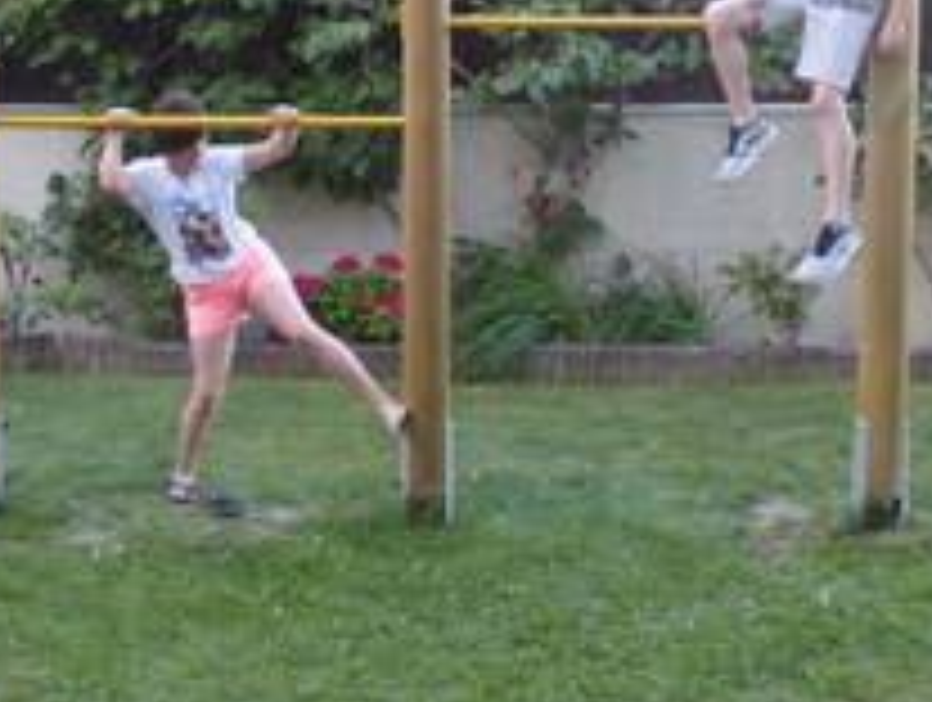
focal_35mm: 54
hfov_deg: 34.9
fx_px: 1456
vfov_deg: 26.6
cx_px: 261
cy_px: 130
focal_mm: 4.8
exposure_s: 1/40
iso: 400
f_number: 3.4
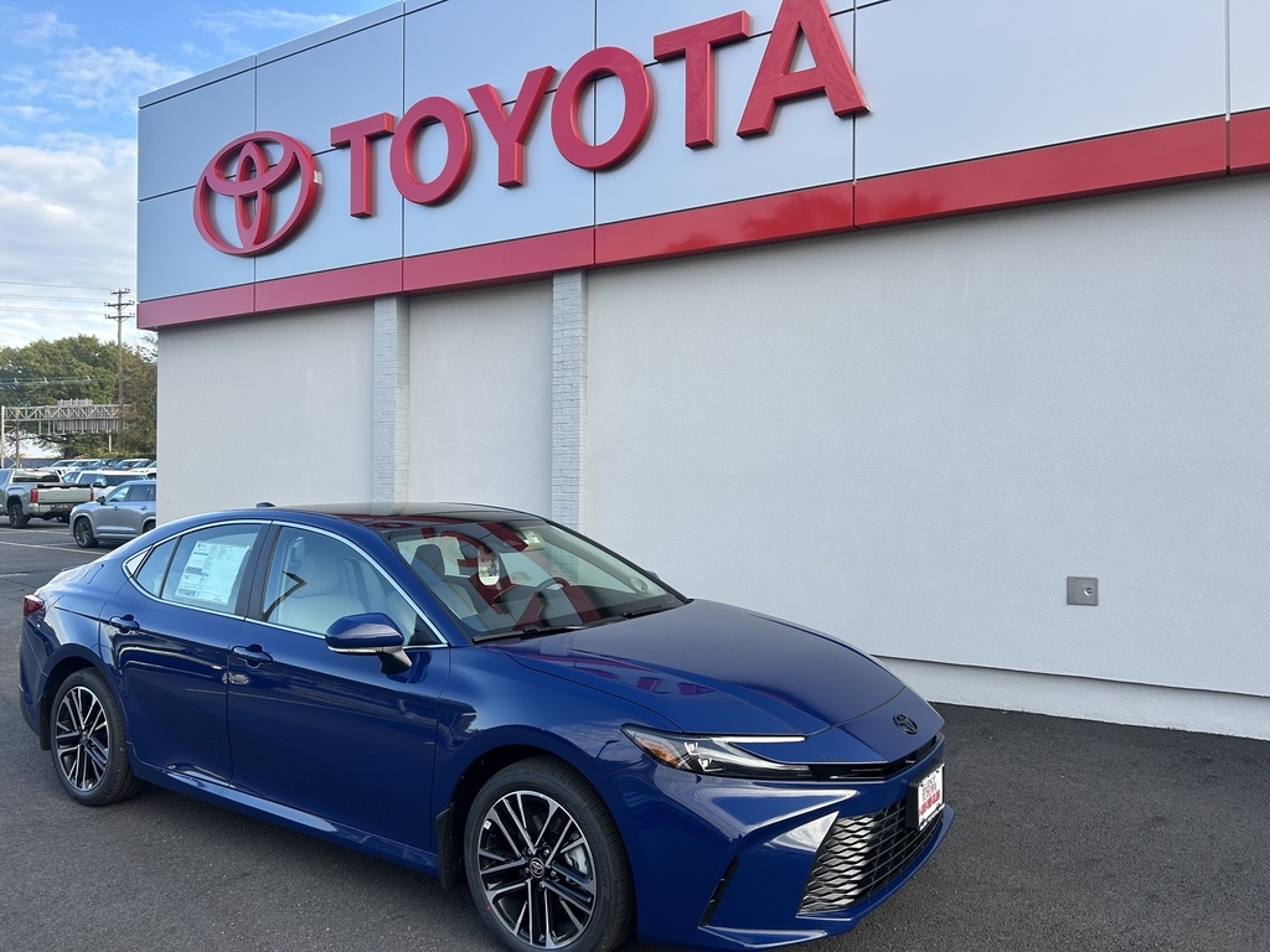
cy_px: 476
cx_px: 635
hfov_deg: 67.3
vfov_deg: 53.1
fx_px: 954
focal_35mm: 26
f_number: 1.5
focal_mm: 5.7
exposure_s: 1/683
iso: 50
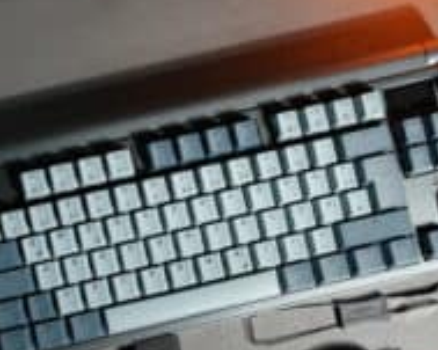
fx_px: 844
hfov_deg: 29.1
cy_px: 229
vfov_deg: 23.3
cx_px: 190
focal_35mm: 65
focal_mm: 33.6
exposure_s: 1/40
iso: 800
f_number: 8
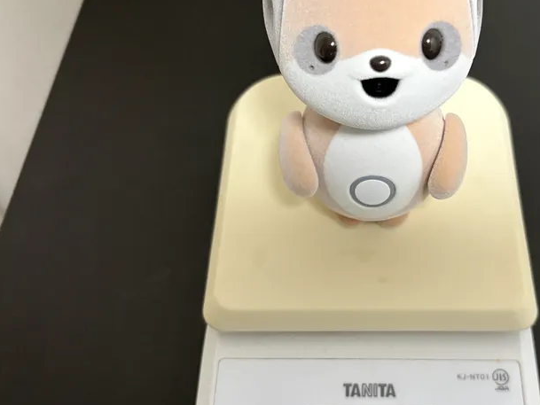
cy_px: 197
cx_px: 367
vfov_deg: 35.1
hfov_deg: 45.0
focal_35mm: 41
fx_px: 640
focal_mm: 5.96
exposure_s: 1/60
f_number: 1.6
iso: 400
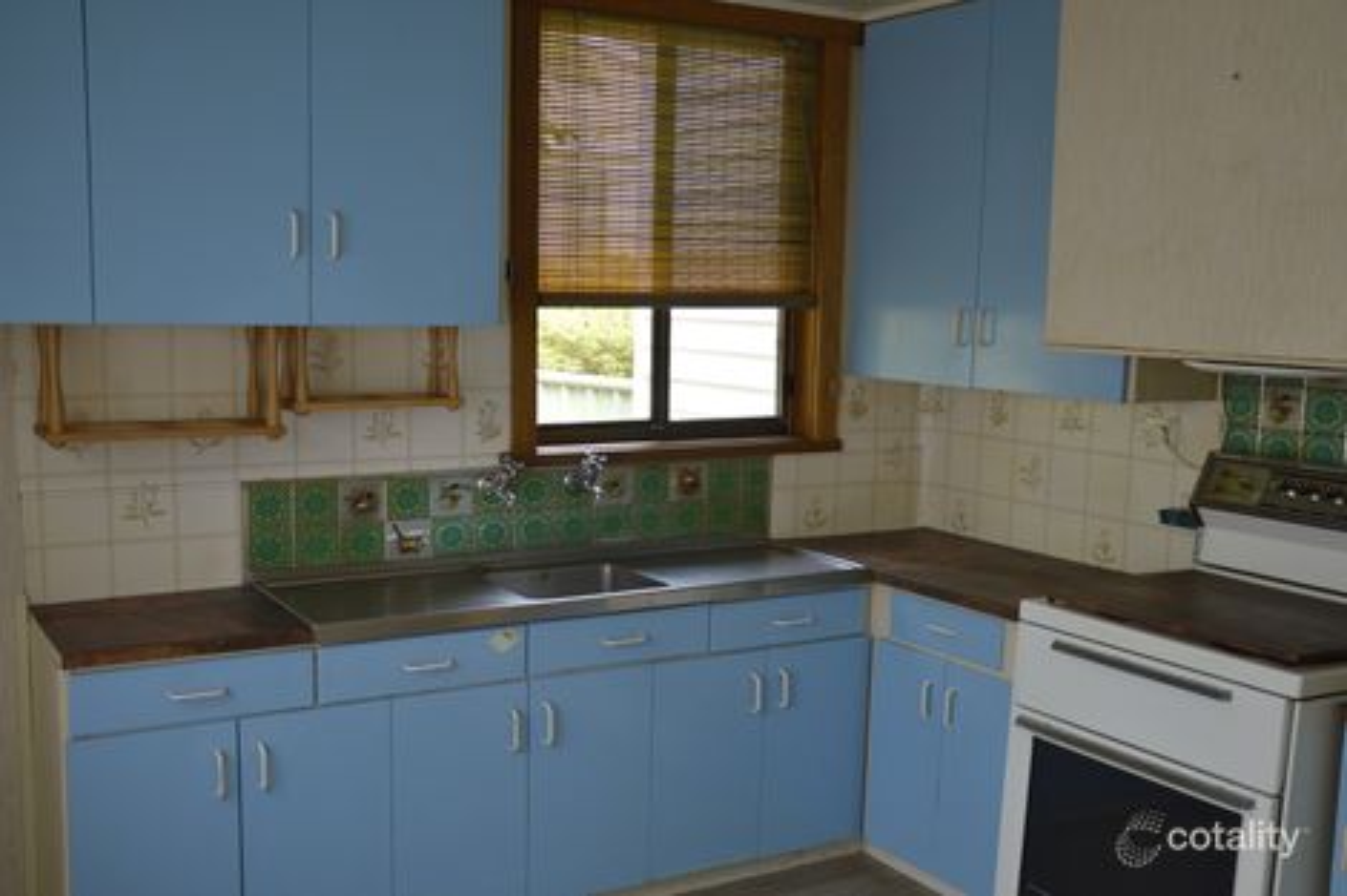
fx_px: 1234
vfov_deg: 39.9
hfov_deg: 57.2
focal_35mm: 33
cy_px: 448
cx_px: 674
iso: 400
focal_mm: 22
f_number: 3.8
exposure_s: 1/60
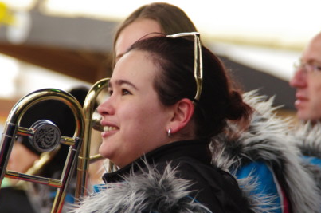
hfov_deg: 5.6
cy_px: 106
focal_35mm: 372
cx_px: 143
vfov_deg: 3.7
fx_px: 3310
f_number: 6.3
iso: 3200
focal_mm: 200
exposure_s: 1/250
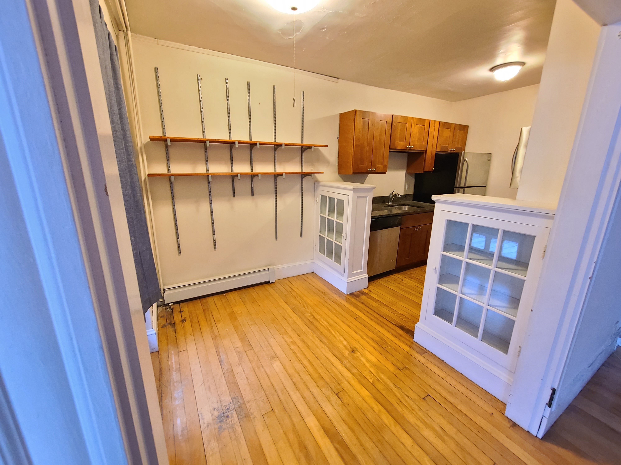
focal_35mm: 13
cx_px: 310
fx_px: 233
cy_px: 232
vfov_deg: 89.9
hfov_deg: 106.2
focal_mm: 2.2
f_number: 2.2
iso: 640
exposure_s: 1/24
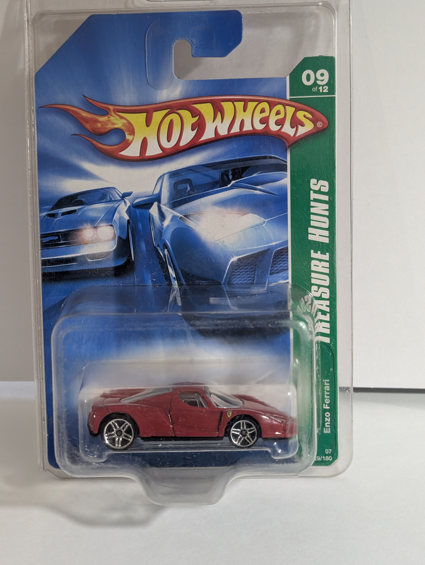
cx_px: 212
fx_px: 800
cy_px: 282
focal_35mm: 49
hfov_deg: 29.7
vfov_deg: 38.9
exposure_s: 1/201
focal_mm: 6.9
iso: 691
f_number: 1.68
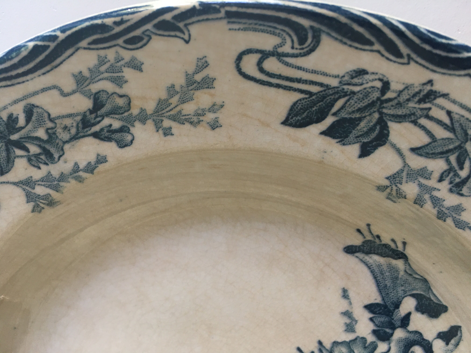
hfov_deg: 61.7
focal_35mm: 29
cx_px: 236
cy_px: 176
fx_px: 395
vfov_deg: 48.2
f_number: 2.2
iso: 125
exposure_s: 1/33
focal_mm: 4.15
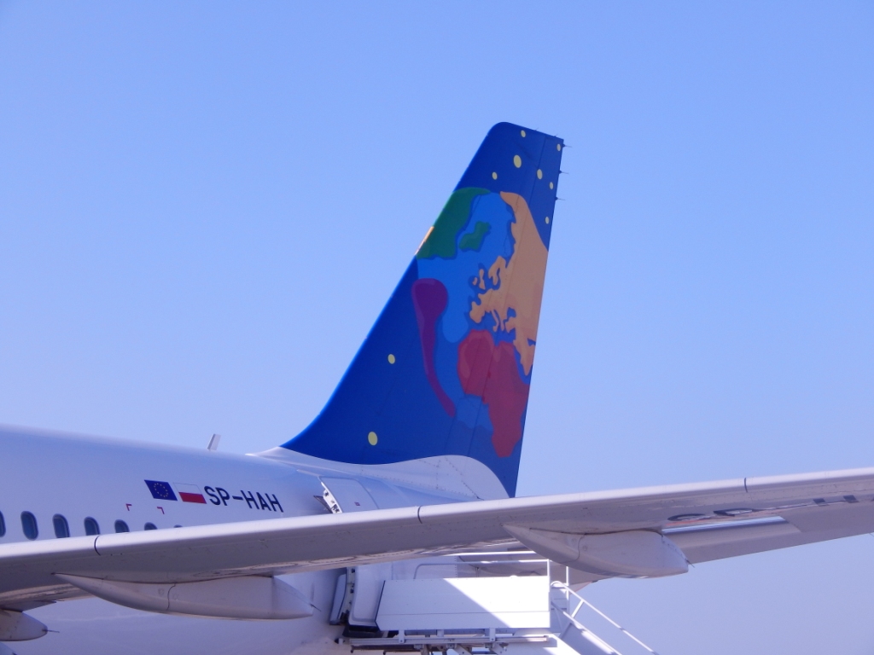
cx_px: 437
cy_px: 328
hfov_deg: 17.3
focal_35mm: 114
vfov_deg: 13.0
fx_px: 2878
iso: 125
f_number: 4.6
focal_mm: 20.5
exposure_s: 1/800
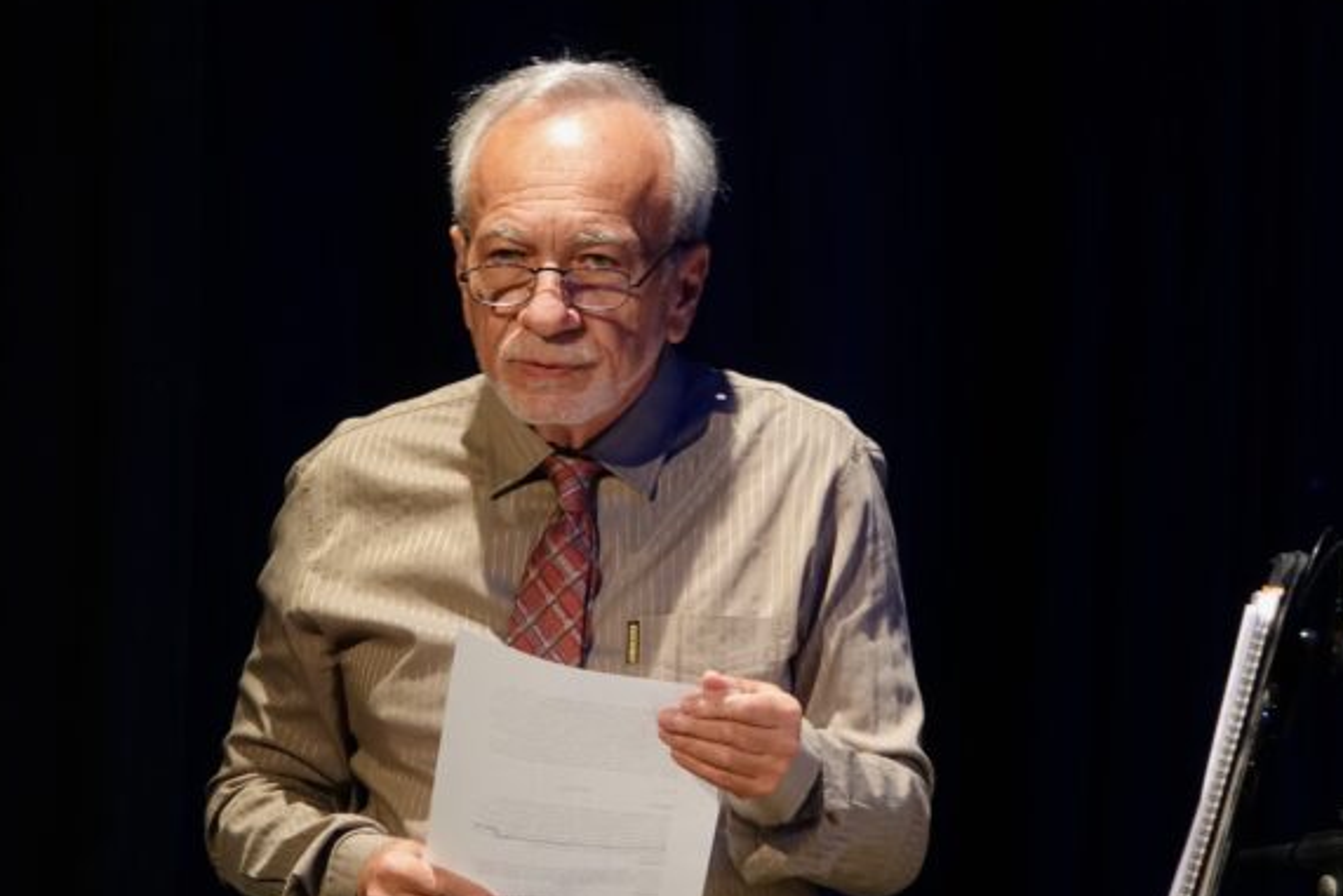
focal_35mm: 591
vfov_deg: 2.3
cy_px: 513
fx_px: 22052
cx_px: 536
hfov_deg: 3.5
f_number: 4
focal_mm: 177.86
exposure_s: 1/60
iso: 1000
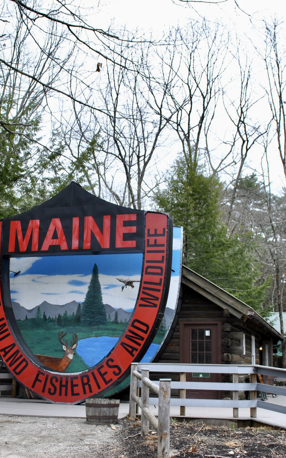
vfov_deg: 43.5
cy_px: 227
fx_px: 574
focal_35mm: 46
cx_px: 124
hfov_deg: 28.0
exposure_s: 1/200
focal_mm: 20
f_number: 7.1
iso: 100
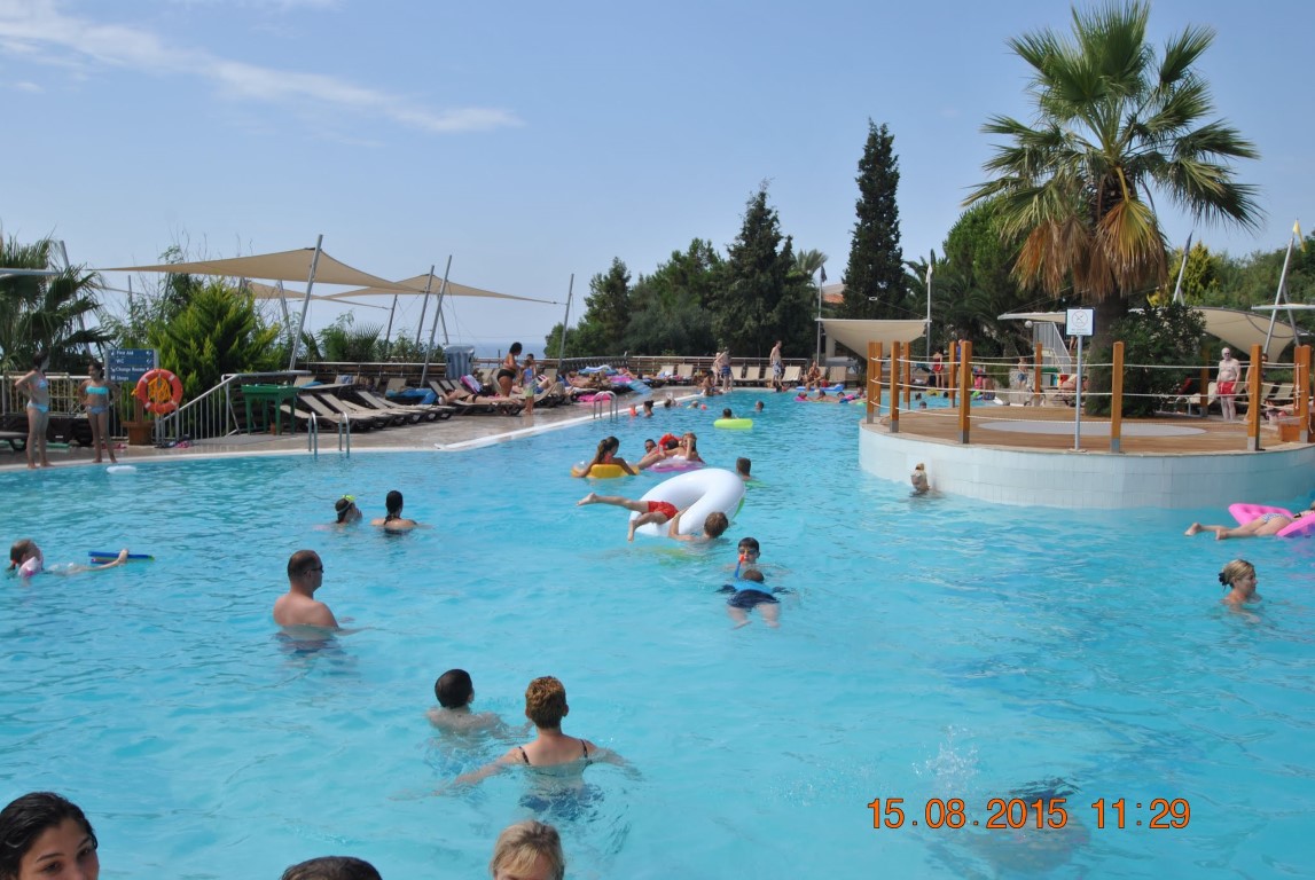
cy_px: 440
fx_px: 1317
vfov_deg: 37.0
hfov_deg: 53.1
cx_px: 658
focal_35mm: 36
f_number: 8
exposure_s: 1/250
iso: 100
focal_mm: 24
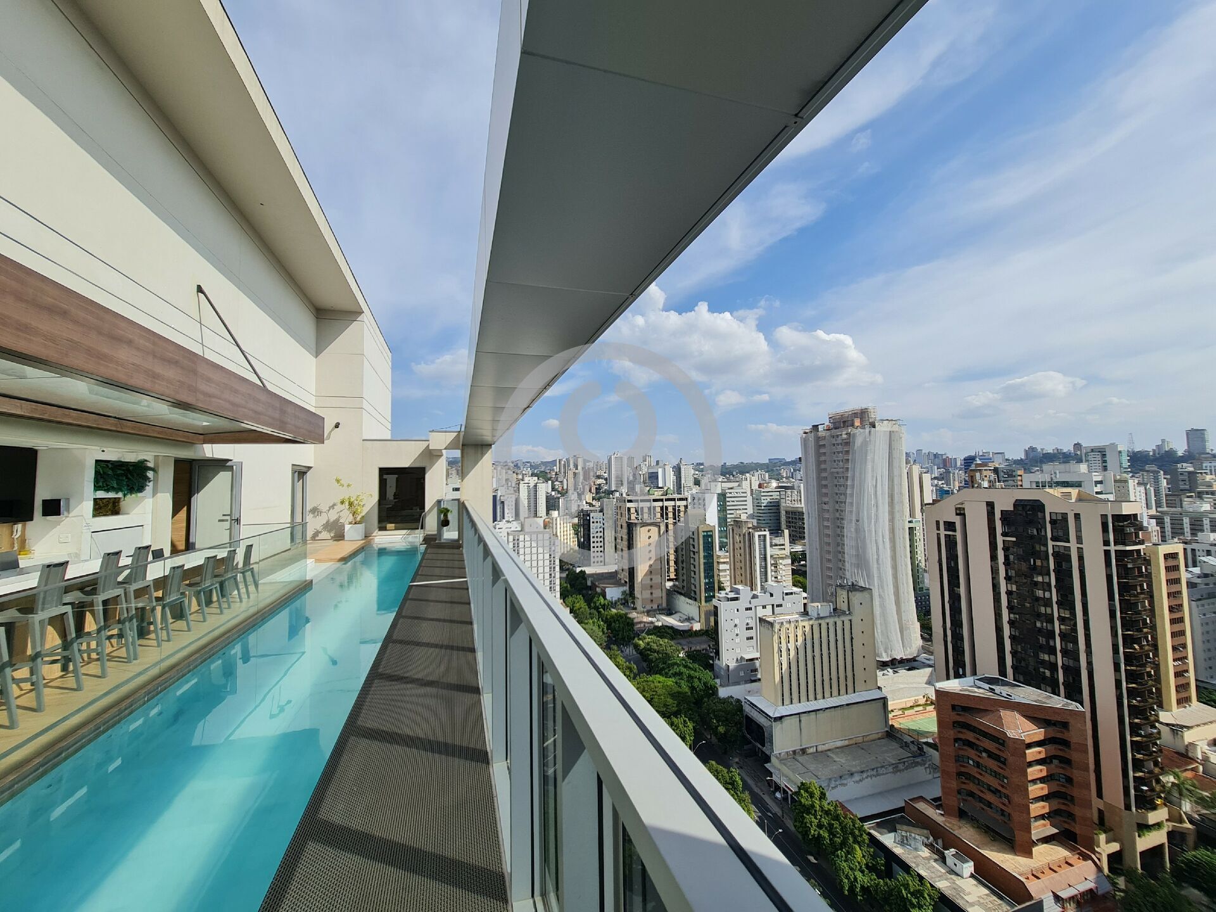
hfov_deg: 106.2
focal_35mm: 13
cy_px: 456
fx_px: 457
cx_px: 608
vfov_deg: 89.9
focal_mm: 2.2
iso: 64
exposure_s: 1/2296
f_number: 2.2
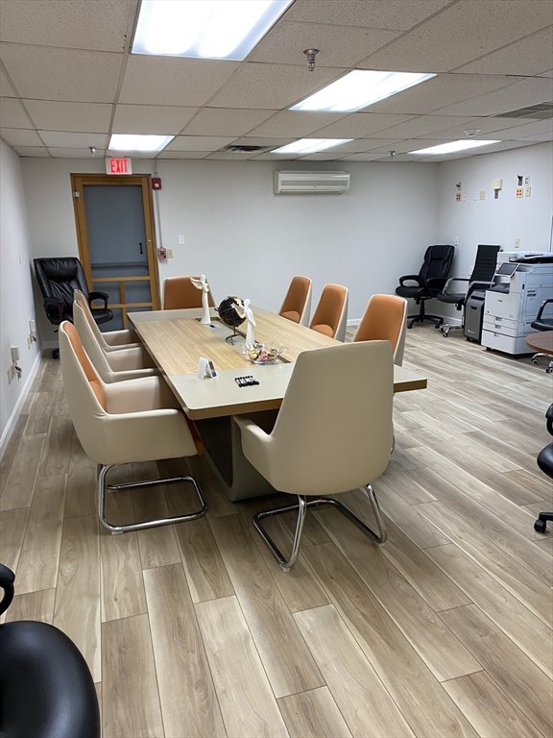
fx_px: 554
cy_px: 369
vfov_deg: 67.3
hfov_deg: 53.1
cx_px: 276
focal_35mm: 26
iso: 80
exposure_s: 1/60
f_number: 1.8
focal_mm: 4.25
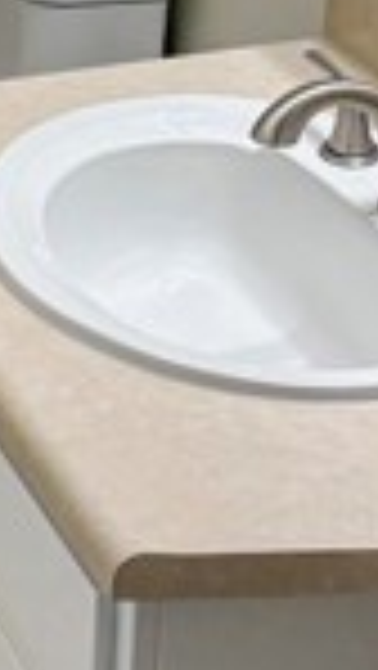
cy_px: 63
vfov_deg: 17.3
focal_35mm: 122
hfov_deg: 9.9
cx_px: 45
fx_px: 2170
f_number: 1.6
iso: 64
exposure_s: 1/120
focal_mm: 5.96
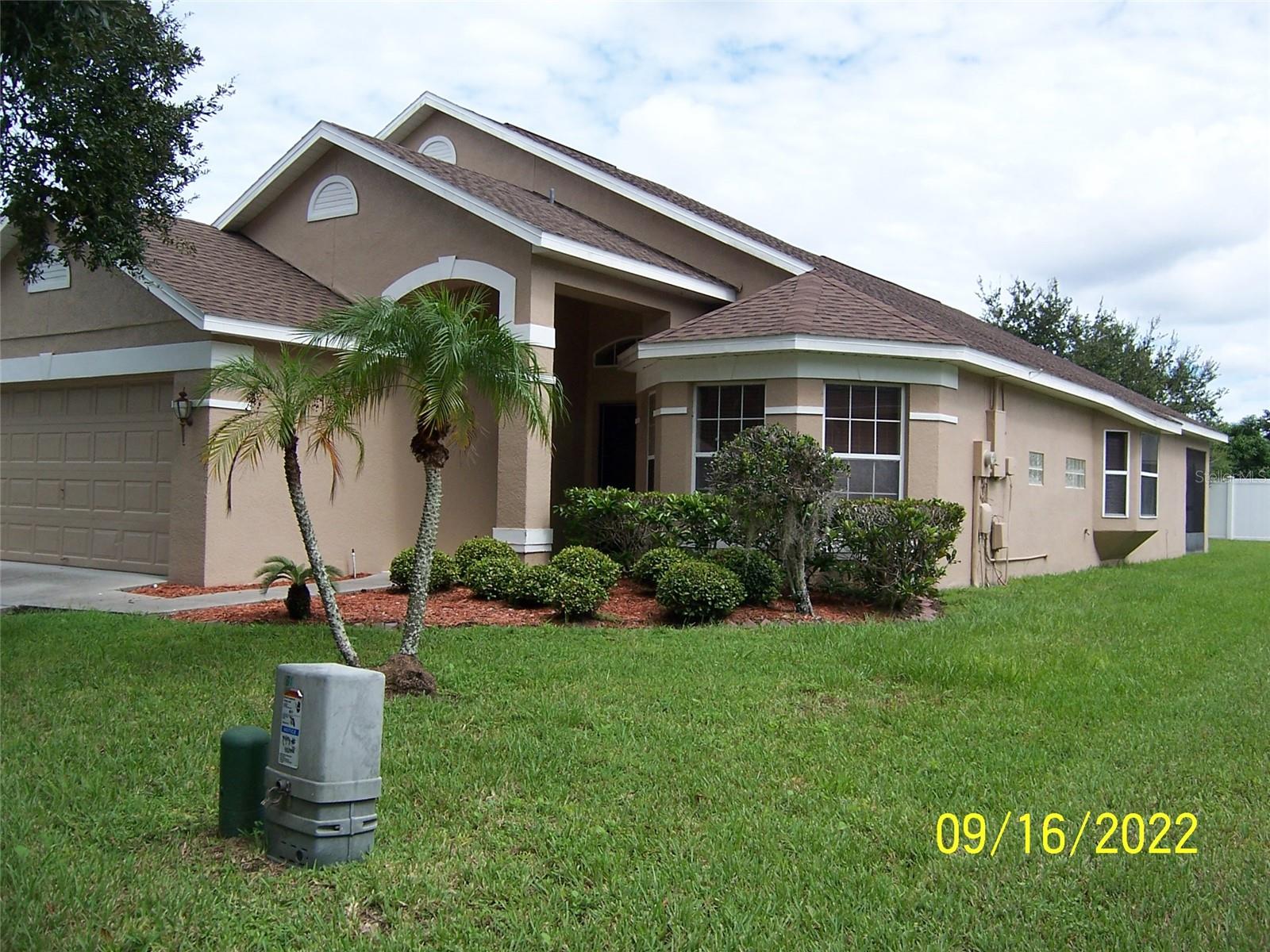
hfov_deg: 55.4
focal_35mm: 33
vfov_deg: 42.9
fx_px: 1211
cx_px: 635
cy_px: 476
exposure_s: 1/750
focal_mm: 5.5
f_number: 3.4
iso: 80
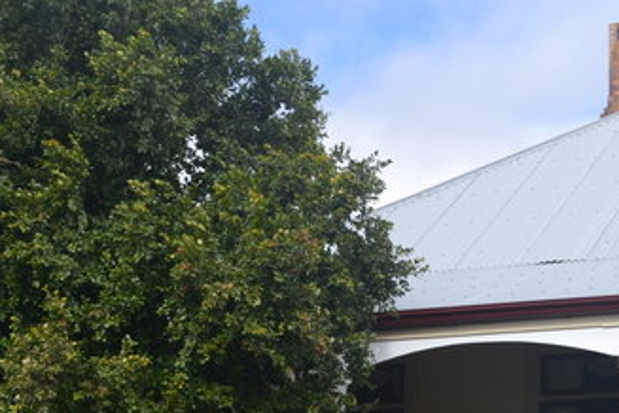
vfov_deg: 13.7
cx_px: 555
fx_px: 1702
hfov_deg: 20.2
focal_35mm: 99
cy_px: 352
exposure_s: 1/160
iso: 100
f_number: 6.3
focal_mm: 24
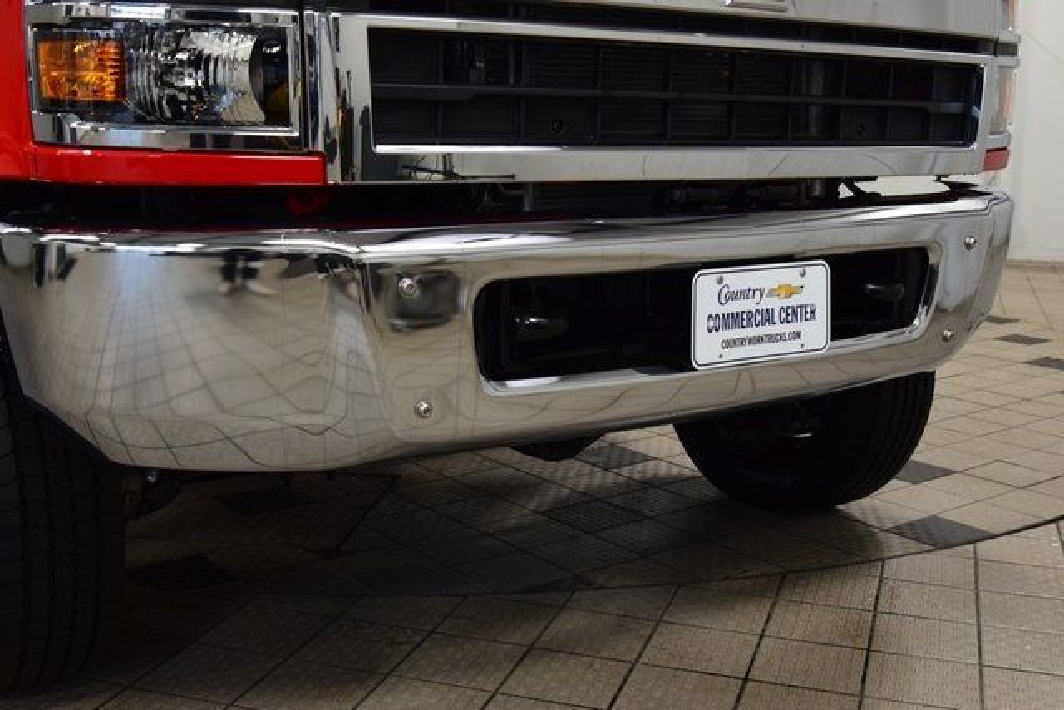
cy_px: 355
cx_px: 532
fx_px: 1286
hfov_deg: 45.0
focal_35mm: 44
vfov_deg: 30.9
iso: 1600
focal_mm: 29
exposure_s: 1/60
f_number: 7.1
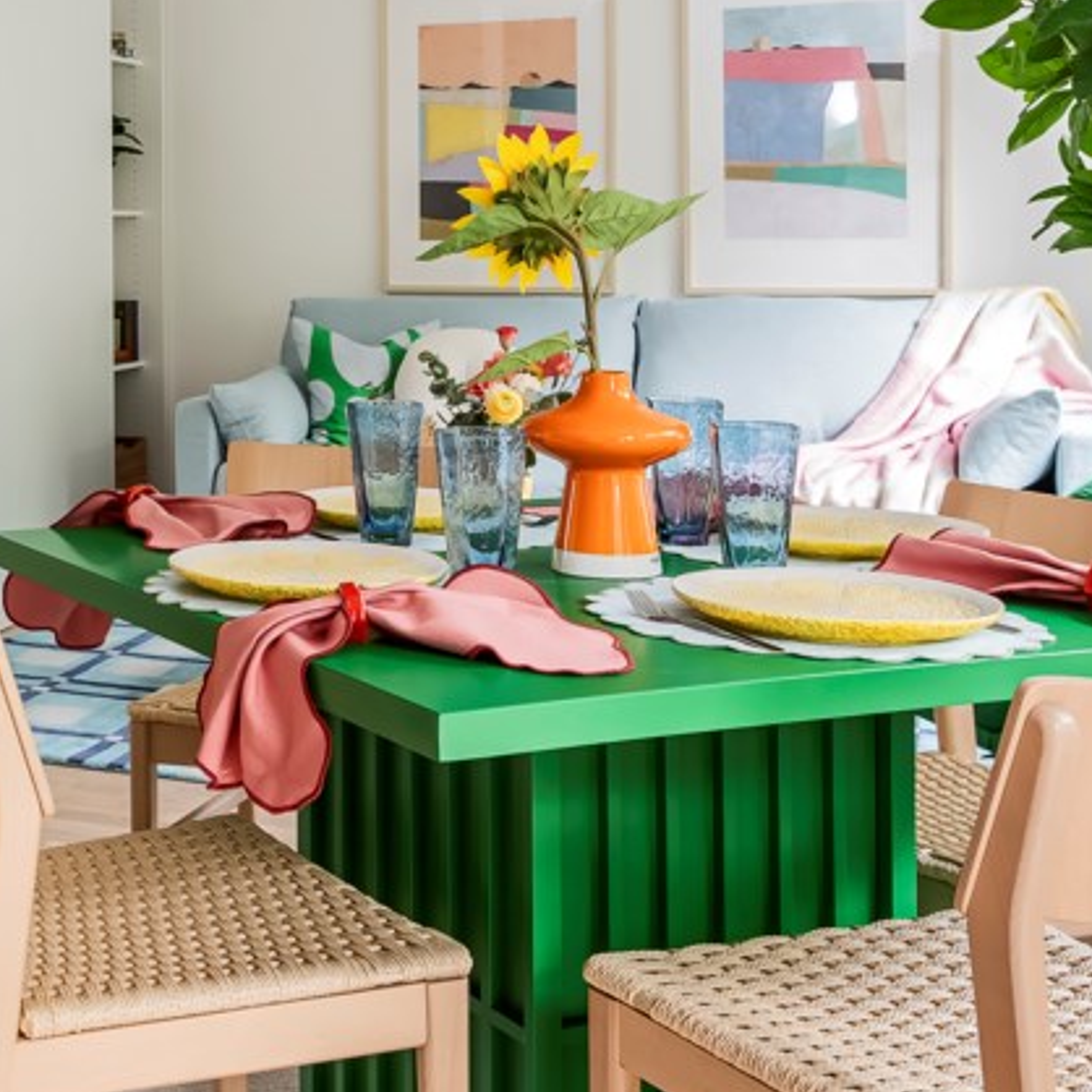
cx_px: -81
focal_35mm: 56
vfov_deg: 29.9
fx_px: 1999
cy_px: 225
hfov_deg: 28.1
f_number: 8
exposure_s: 1/4
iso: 640
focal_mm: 17
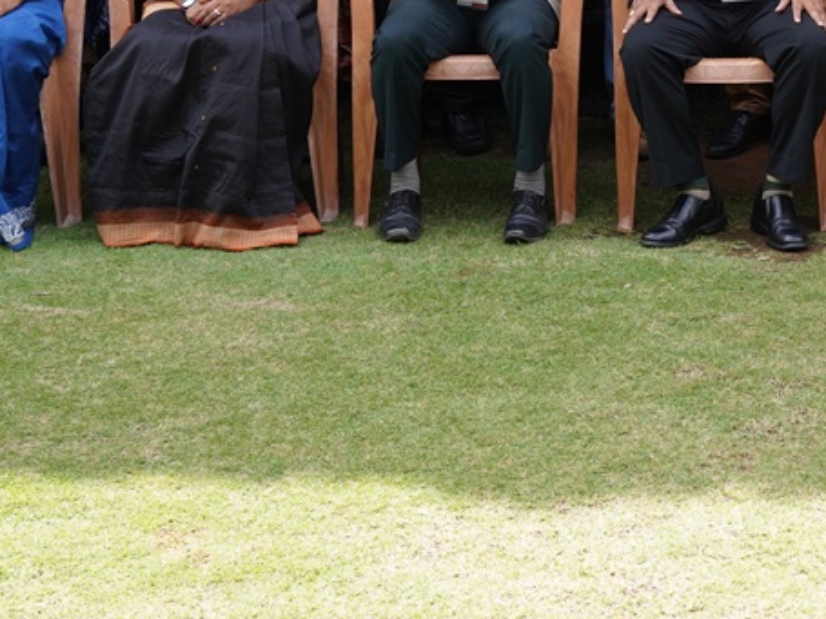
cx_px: 924
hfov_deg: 20.3
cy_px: -160
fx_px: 2195
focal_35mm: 92
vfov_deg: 15.4
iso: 320
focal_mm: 29
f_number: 7.1
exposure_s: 1/200
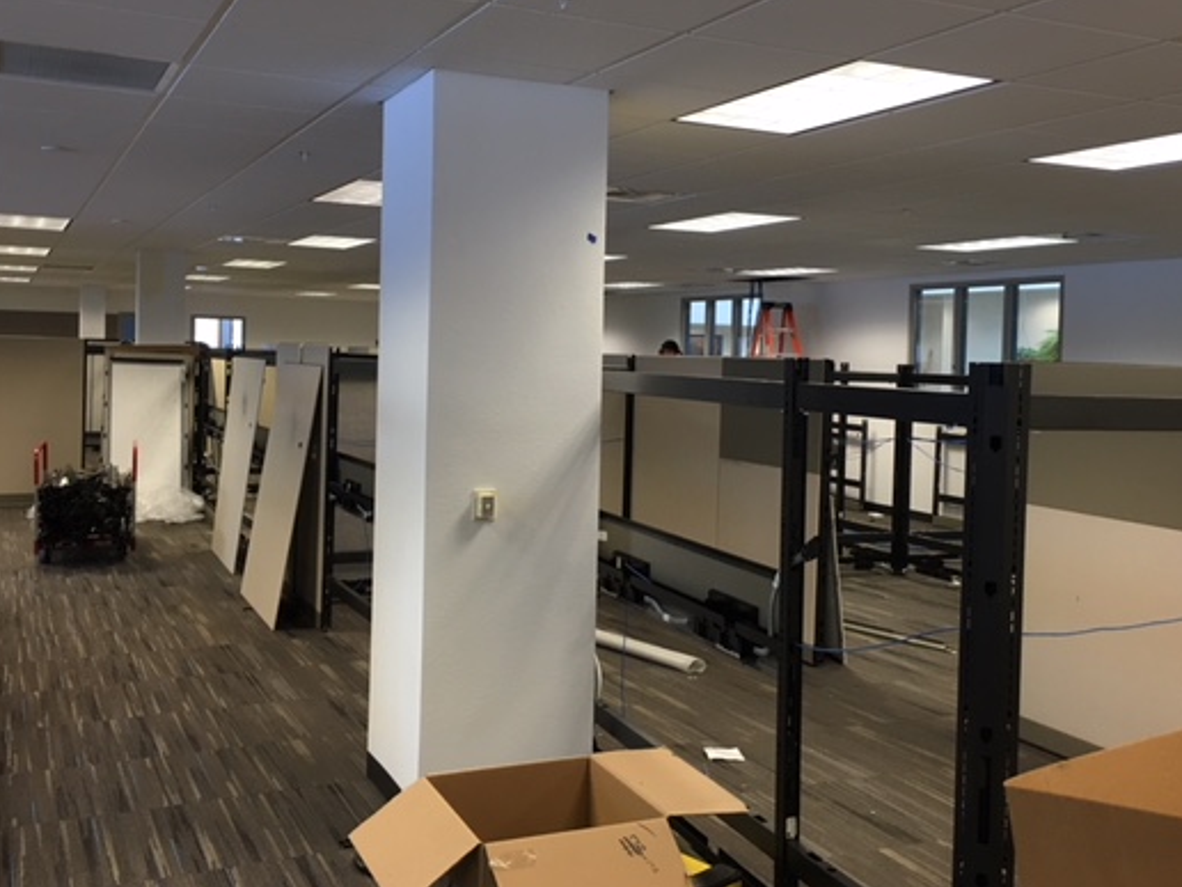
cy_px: 376
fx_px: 1229
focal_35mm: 36
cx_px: 573
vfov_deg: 39.6
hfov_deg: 51.3
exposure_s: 1/30
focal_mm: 4.15
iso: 80
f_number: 2.2
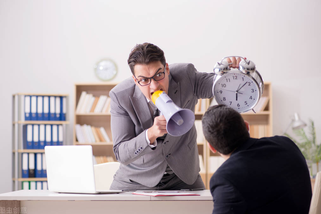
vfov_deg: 12.9
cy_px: 108
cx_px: 159
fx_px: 945
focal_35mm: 106
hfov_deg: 19.3
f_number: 4
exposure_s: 1/100
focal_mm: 105
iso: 160
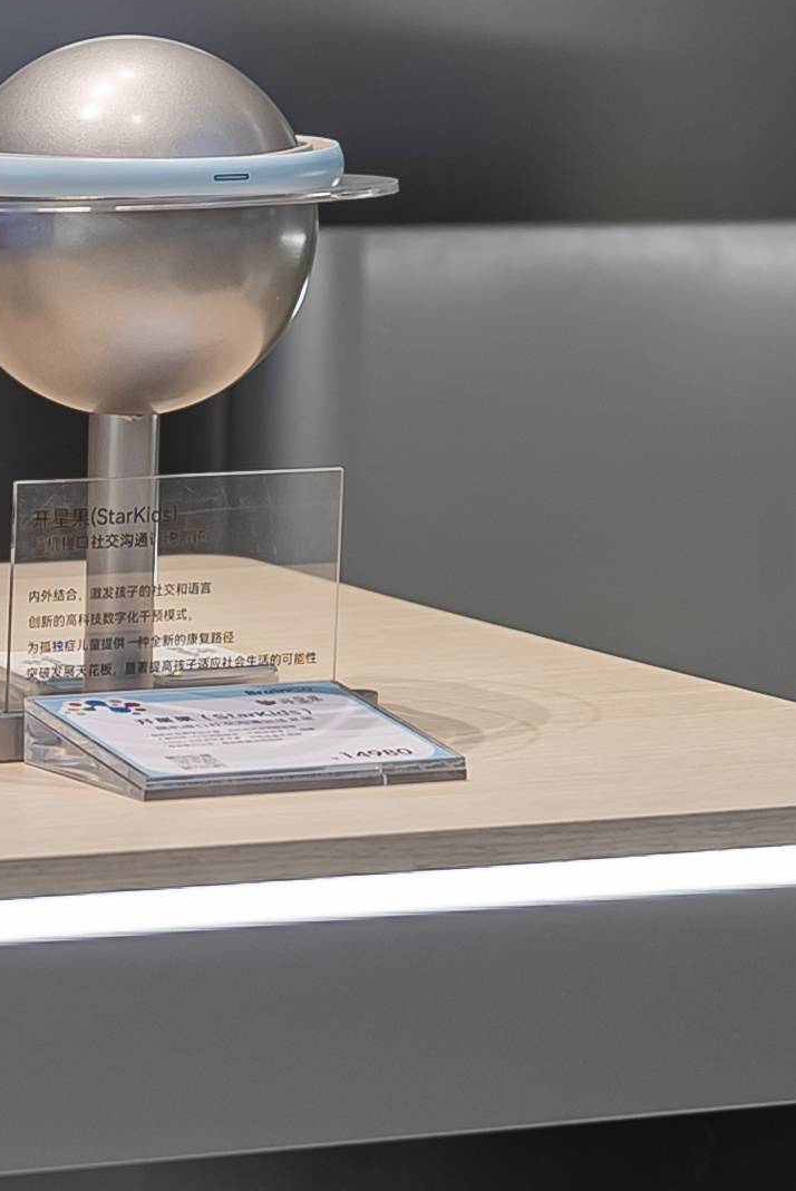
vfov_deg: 11.4
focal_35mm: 173
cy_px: -523
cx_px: 325
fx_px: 5730
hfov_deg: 7.9
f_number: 2.8
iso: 80
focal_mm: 44
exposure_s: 1/125
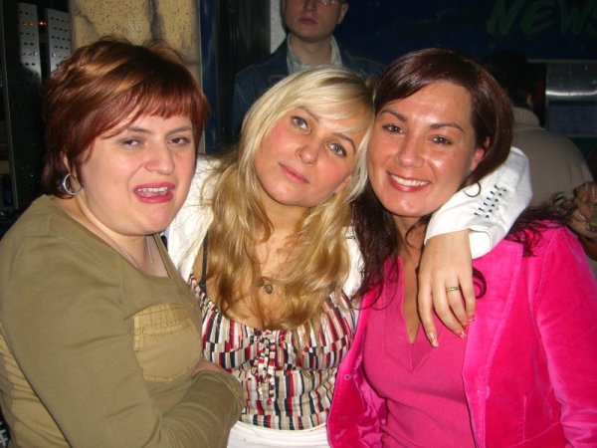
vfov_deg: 37.7
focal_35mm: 38
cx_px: 298
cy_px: 224
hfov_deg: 49.0
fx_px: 655
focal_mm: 7.9
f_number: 2.8
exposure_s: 1/60
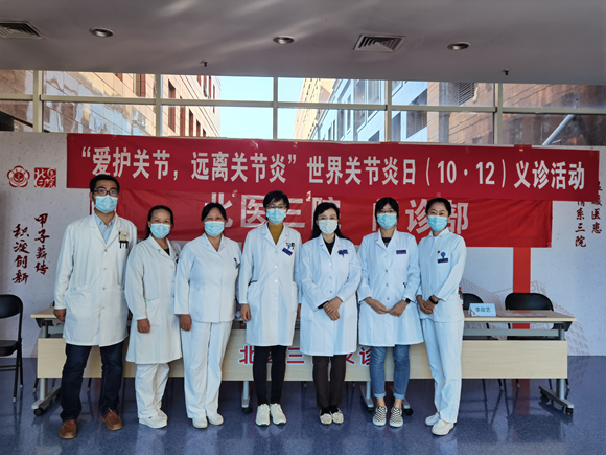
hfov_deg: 61.7
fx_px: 508
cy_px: 228
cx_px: 303
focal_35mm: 29
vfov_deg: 48.2
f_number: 1.9
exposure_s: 1/301
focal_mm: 6.71
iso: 50
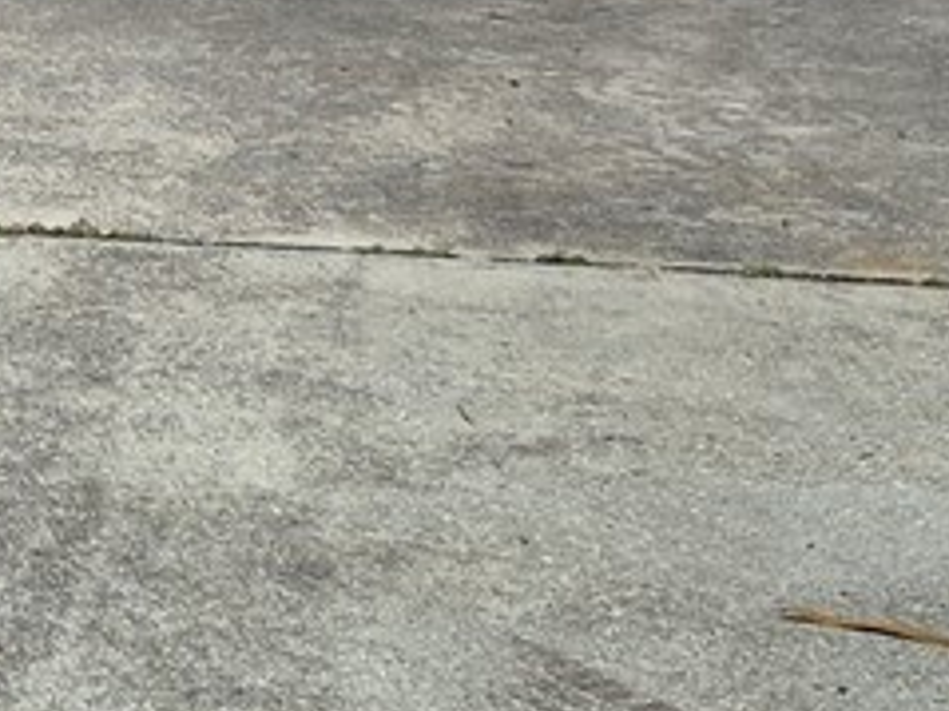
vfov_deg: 9.3
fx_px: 4220
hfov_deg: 11.7
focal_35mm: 154
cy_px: -409
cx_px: -881
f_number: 1.8
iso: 25
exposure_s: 1/2240
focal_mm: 5.4
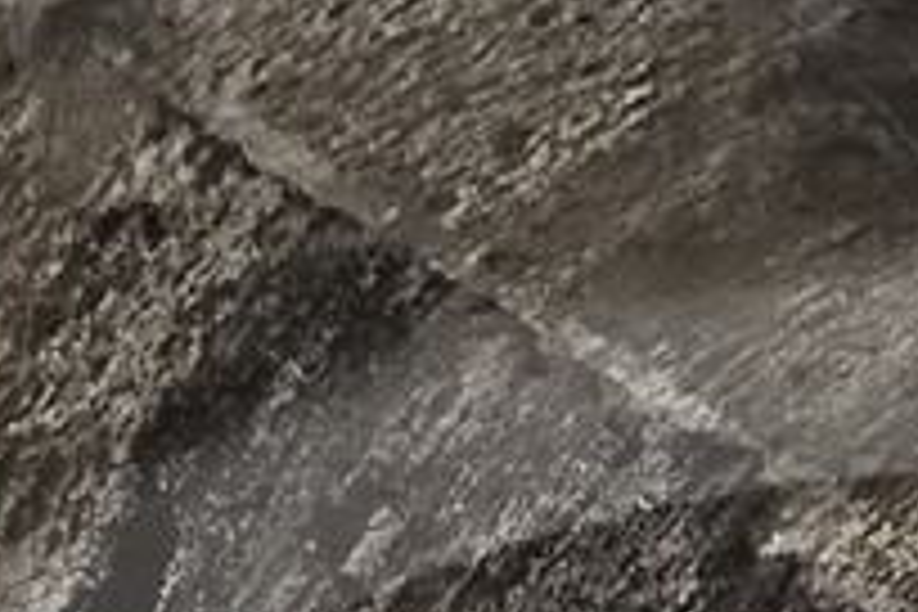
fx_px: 3799
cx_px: 1017
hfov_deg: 13.5
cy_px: 2133
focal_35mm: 149
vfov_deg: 7.5
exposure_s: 3
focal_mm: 19
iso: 800
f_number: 10
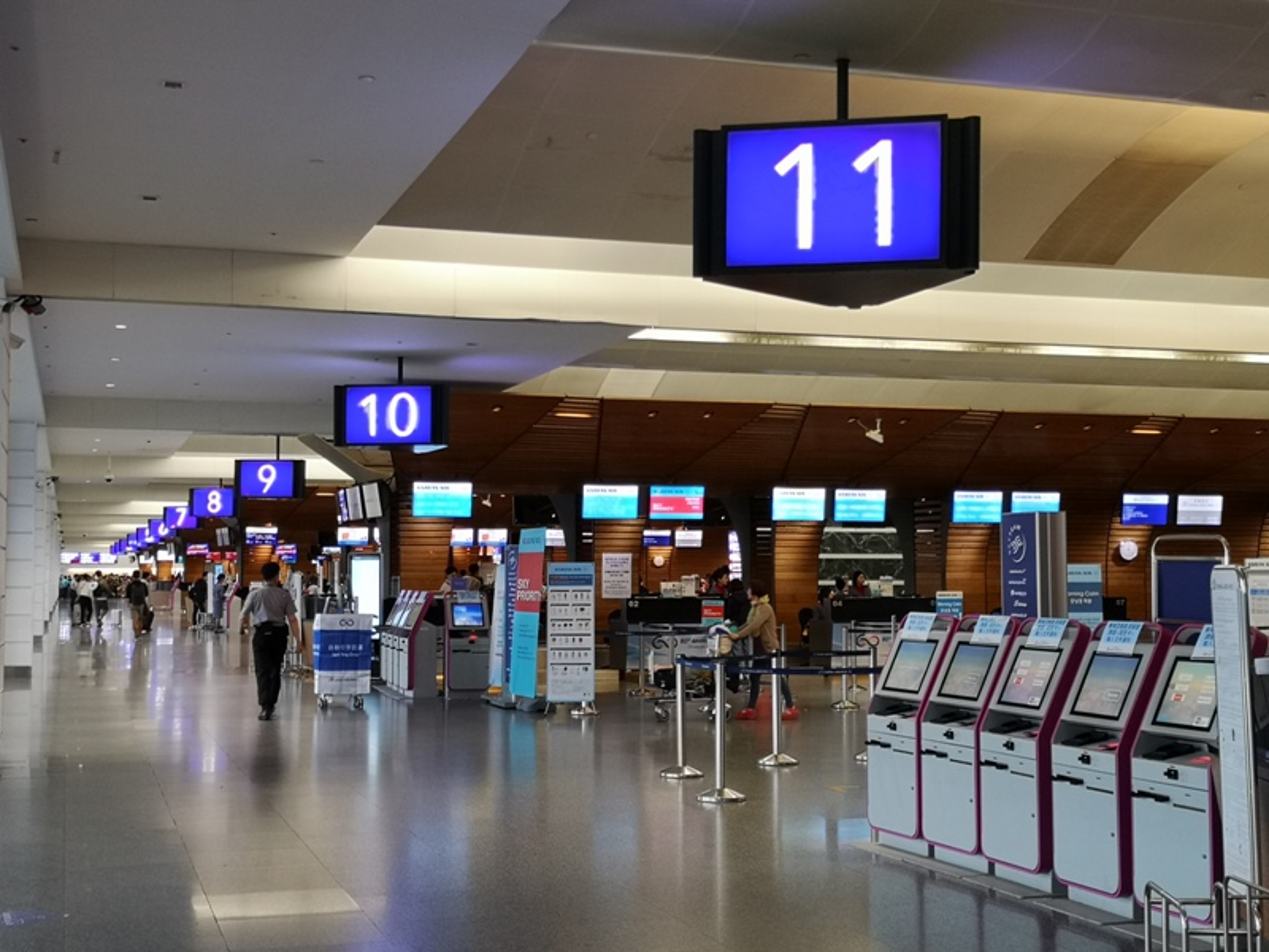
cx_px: 634
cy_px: 476
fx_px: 1723
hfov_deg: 40.4
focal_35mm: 47
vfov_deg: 30.9
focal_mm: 3.95
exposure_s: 1/40
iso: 160
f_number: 1.8
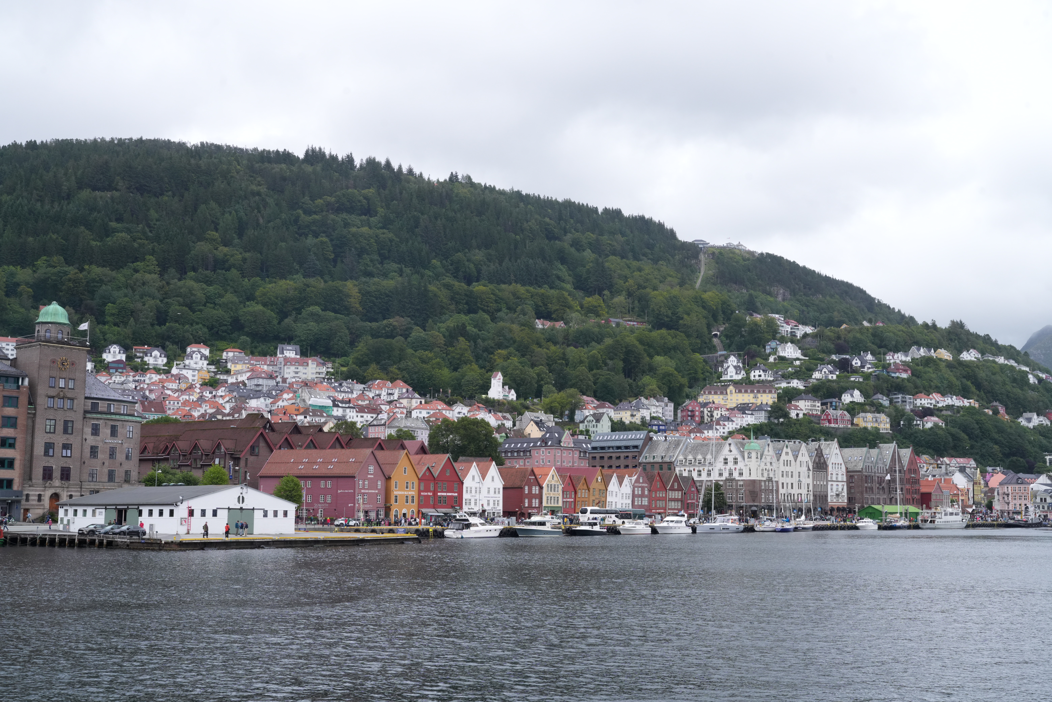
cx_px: 526
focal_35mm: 40
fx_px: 1169
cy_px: 351
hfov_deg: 48.5
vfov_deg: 33.4
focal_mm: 40
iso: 640
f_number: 11
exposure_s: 1/250
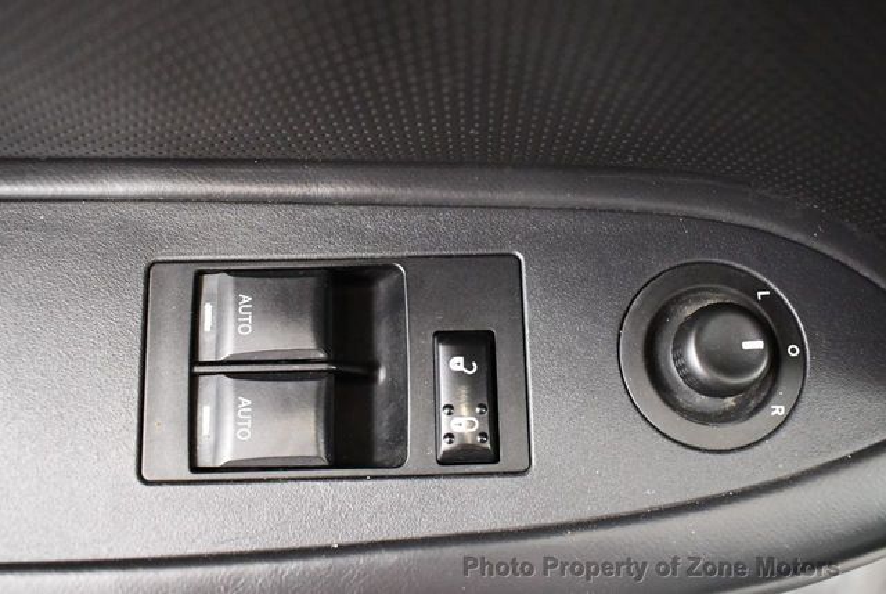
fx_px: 887
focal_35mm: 36
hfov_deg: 53.1
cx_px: 443
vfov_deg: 37.0
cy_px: 297
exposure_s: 1/60
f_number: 3.5
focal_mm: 18
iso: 5000
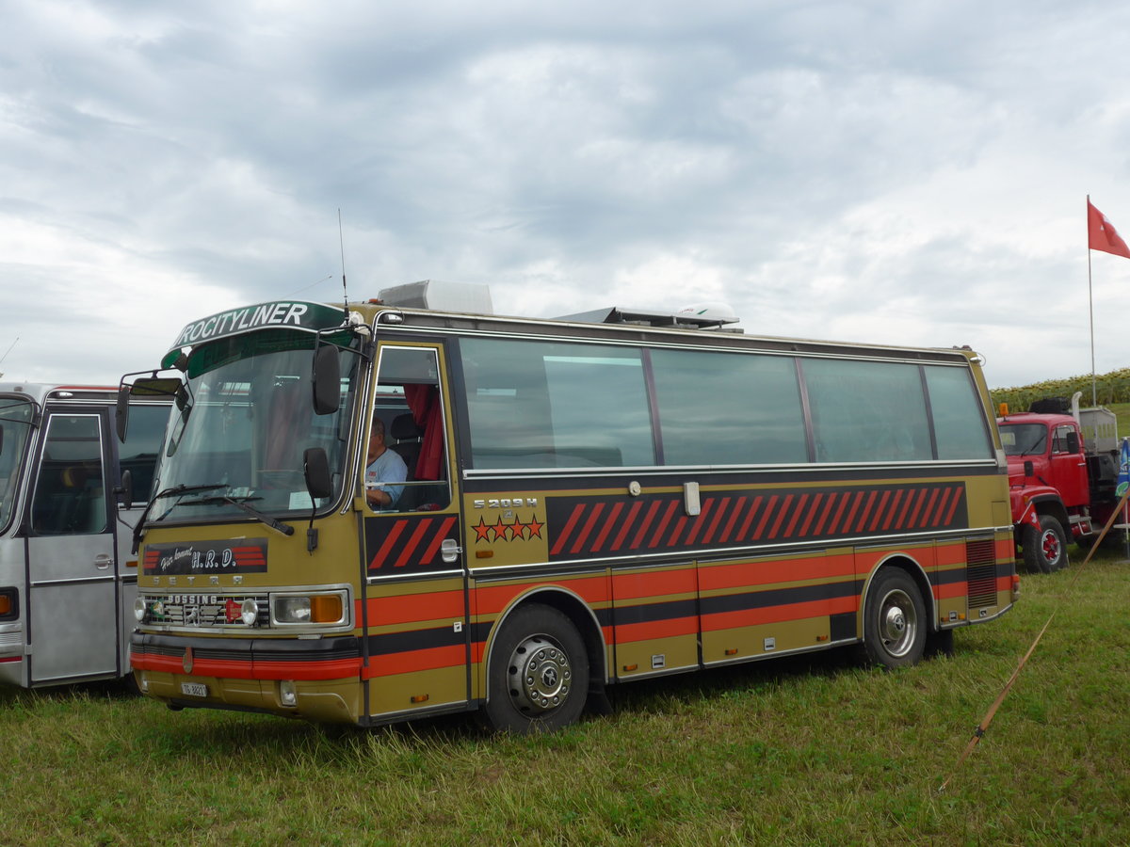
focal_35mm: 46
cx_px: 565
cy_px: 424
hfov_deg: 41.2
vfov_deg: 31.5
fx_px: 1502
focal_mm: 9.5
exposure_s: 1/320
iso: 80
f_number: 3
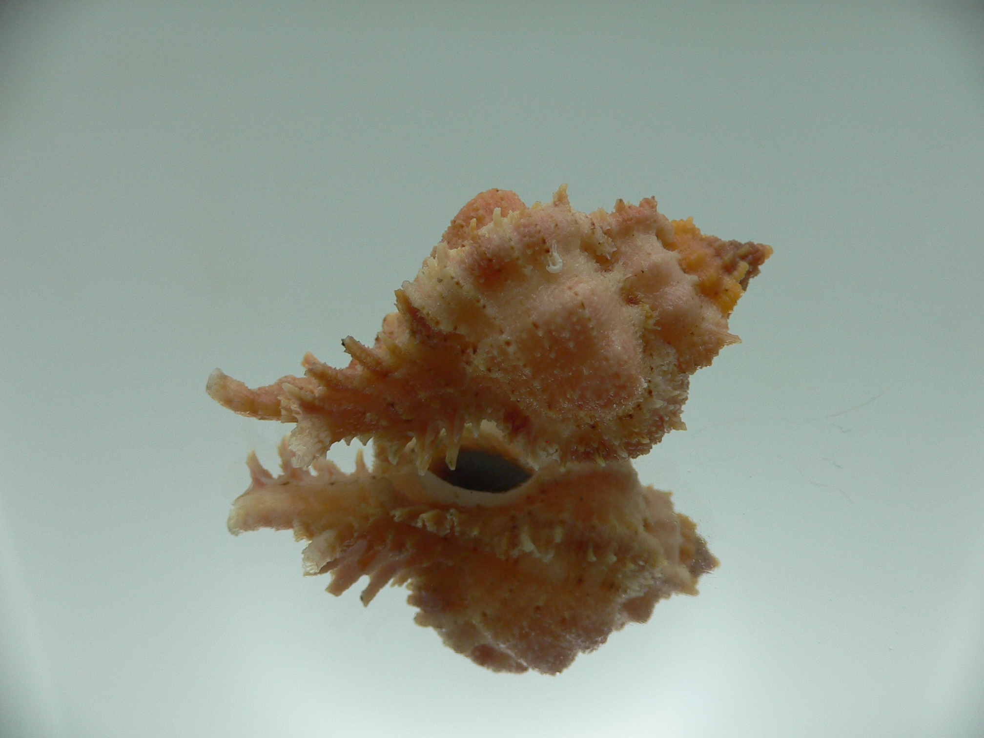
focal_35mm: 35
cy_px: 369
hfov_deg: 52.6
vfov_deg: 40.7
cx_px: 492
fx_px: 995
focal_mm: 4.6
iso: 80
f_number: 2.8
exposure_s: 1/80
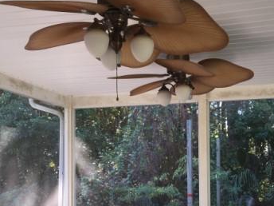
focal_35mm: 54
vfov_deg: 26.3
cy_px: 180
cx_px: 178
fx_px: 427
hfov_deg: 35.3
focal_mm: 4.15
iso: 32
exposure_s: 1/45
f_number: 2.2
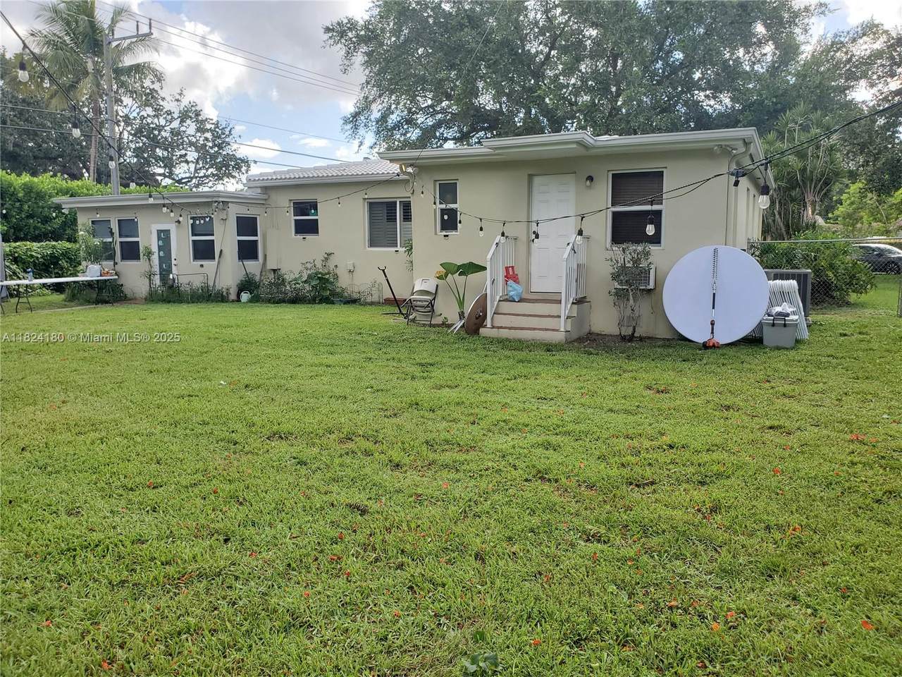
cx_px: 451
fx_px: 677
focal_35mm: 26
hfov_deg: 67.3
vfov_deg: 53.1
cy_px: 338
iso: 50
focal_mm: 4.3
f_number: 2.4
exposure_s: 1/356
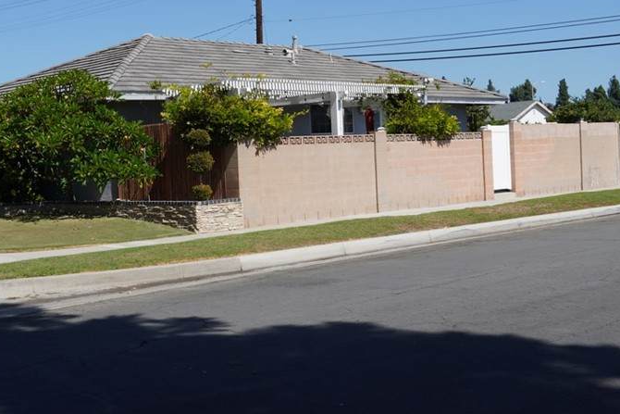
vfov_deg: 24.5
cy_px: 146
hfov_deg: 36.2
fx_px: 947
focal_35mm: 55
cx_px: 288
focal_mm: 24
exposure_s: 1/400
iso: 100
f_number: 8
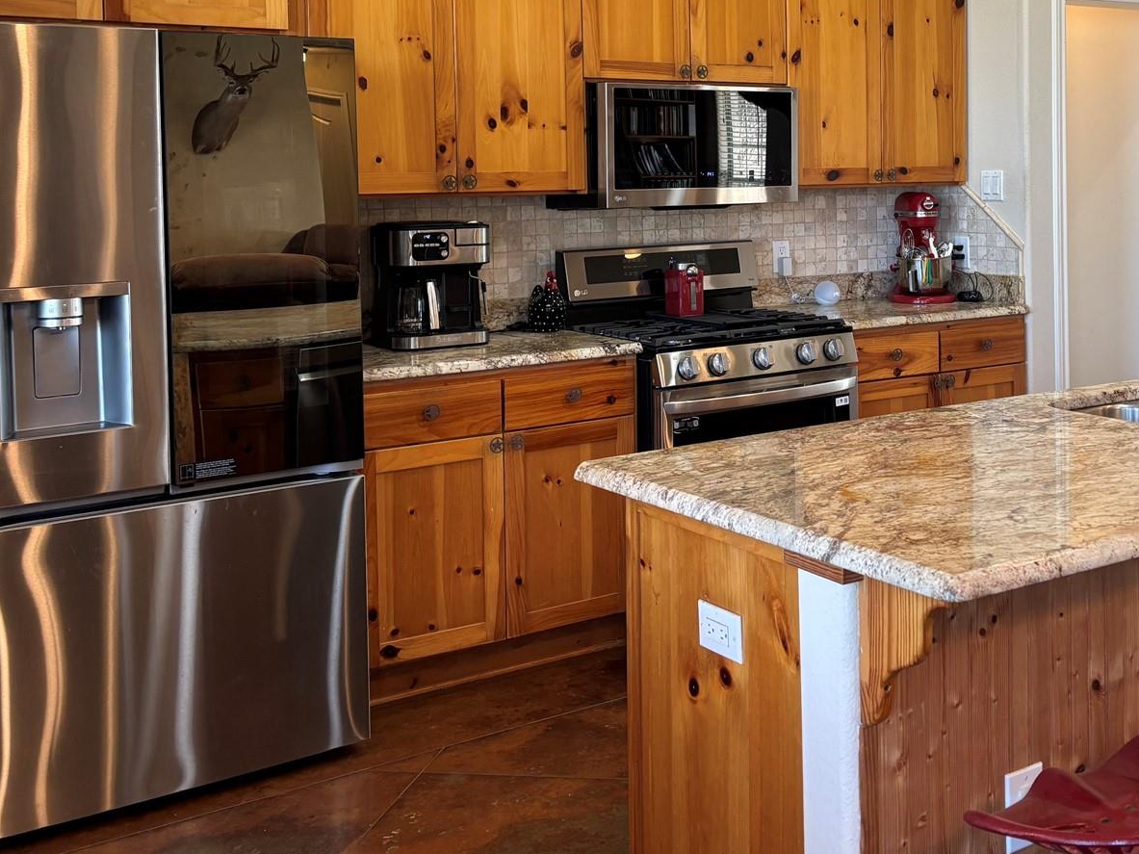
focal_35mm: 45
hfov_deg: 41.0
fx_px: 1481
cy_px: 206
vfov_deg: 31.6
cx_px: 833
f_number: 1.6
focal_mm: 5.96
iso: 125
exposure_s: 1/60
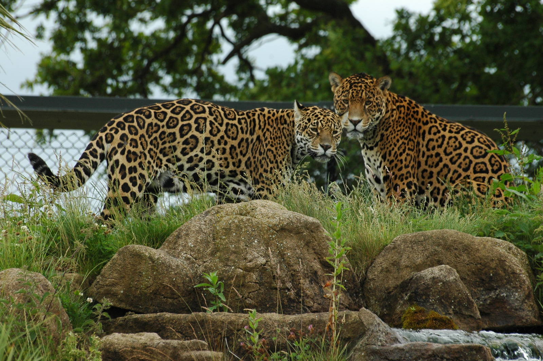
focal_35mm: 405
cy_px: 180
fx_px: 6102
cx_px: 272
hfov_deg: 5.1
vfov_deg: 3.4
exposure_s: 1/400
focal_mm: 270
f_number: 10
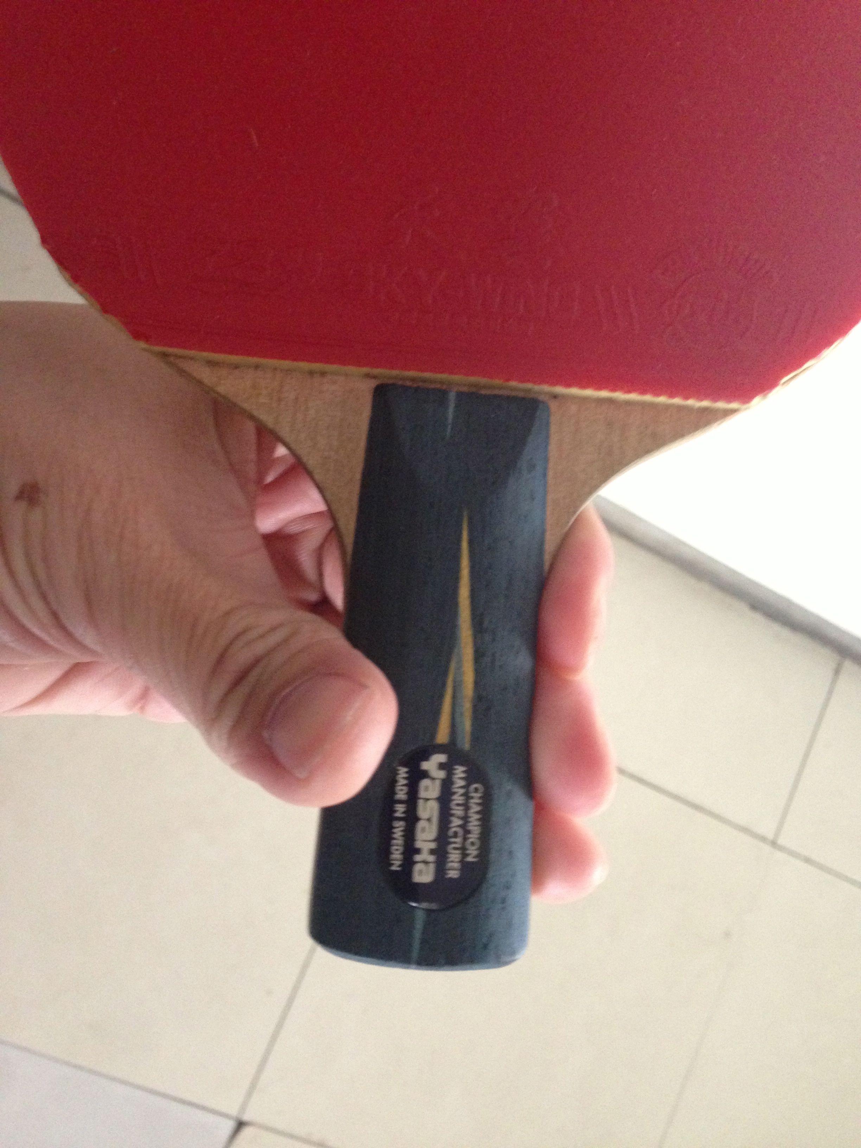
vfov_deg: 55.4
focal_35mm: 33
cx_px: 430
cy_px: 574
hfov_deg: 42.9
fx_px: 1094
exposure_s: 1/17
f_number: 2.4
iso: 400
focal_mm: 4.13
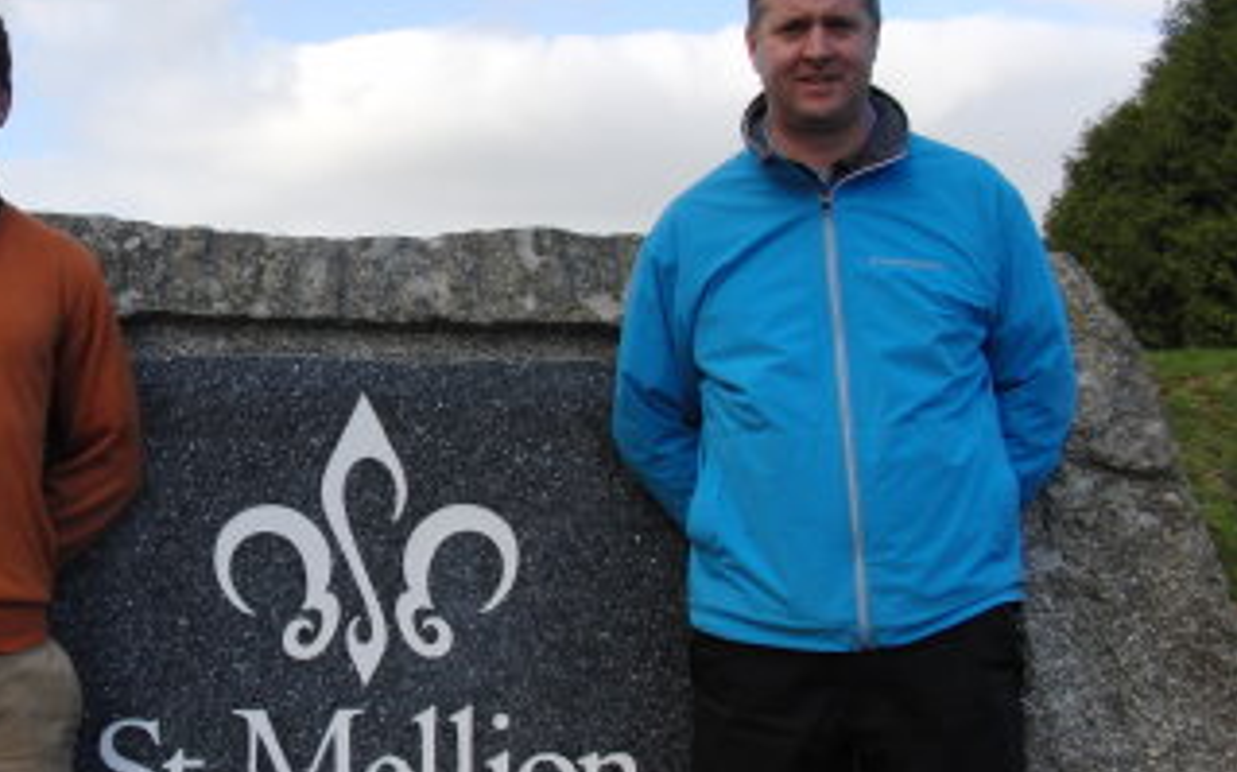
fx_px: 2055
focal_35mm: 61
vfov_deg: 21.3
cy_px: 409
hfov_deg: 32.9
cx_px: 333
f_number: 4.8
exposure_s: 1/320
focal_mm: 7.9
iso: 100
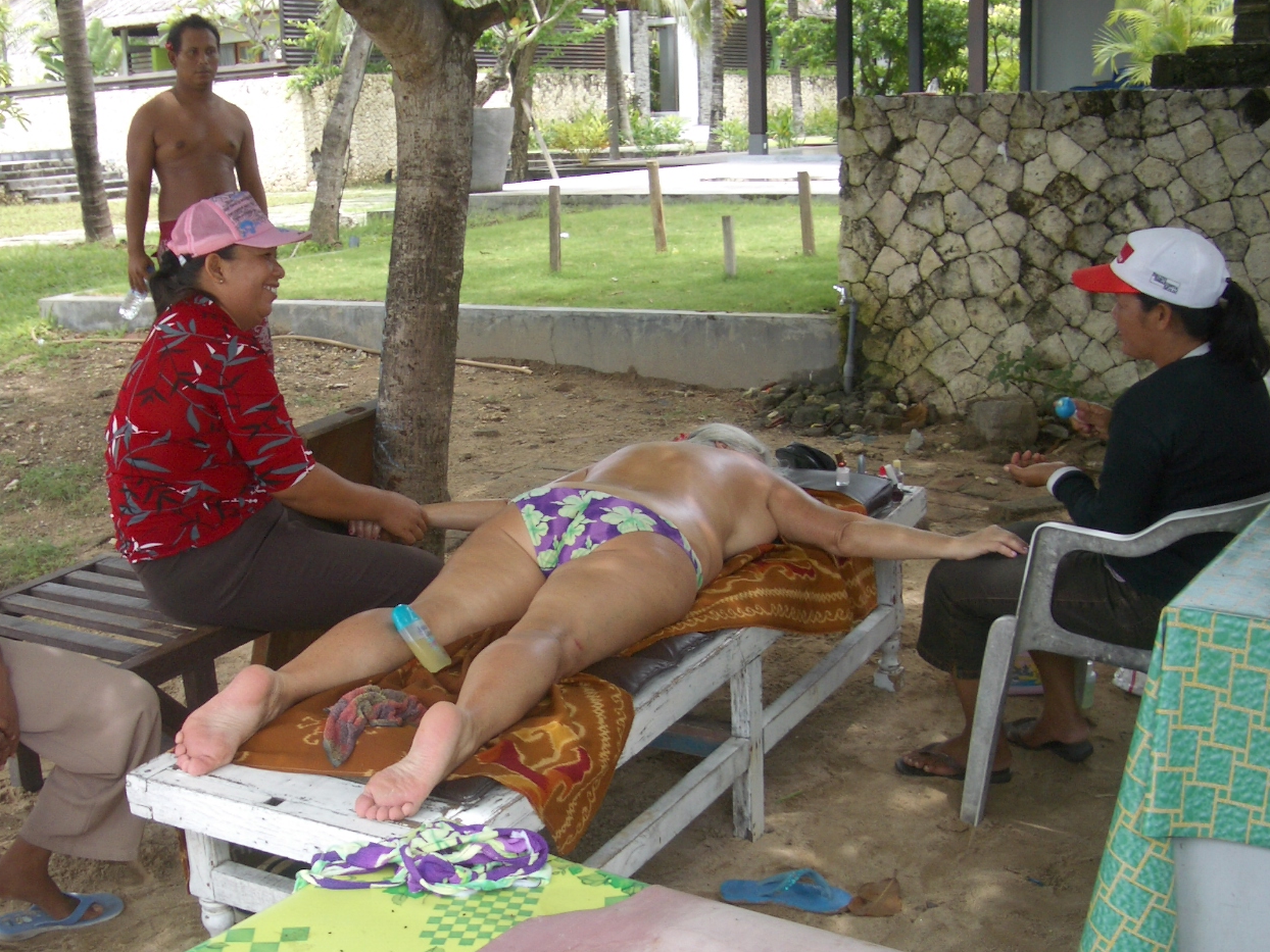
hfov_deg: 42.0
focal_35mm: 45
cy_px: 581
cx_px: 561
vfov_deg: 32.1
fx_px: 1651
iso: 50
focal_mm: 5.8
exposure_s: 1/320
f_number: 2.6
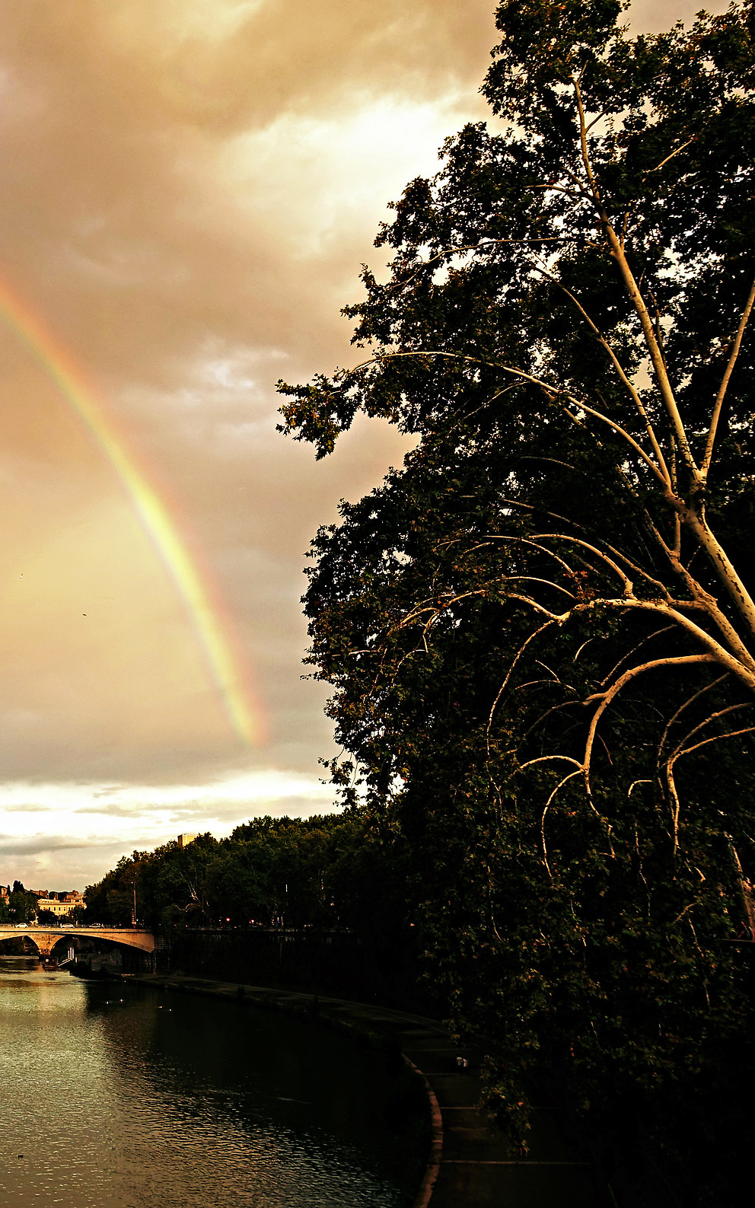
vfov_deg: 52.7
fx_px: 1218
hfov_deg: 31.4
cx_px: -26
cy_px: 605
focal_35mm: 37
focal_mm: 8.8
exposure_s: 1/100
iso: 125
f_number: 4
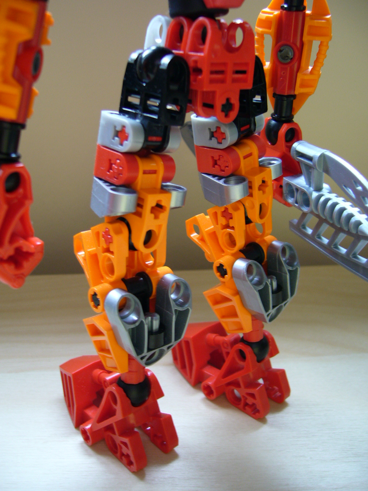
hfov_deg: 40.7
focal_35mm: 35
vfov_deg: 52.6
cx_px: 184
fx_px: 496
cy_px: 246
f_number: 2.8
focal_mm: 5.8
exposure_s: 1/25
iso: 100
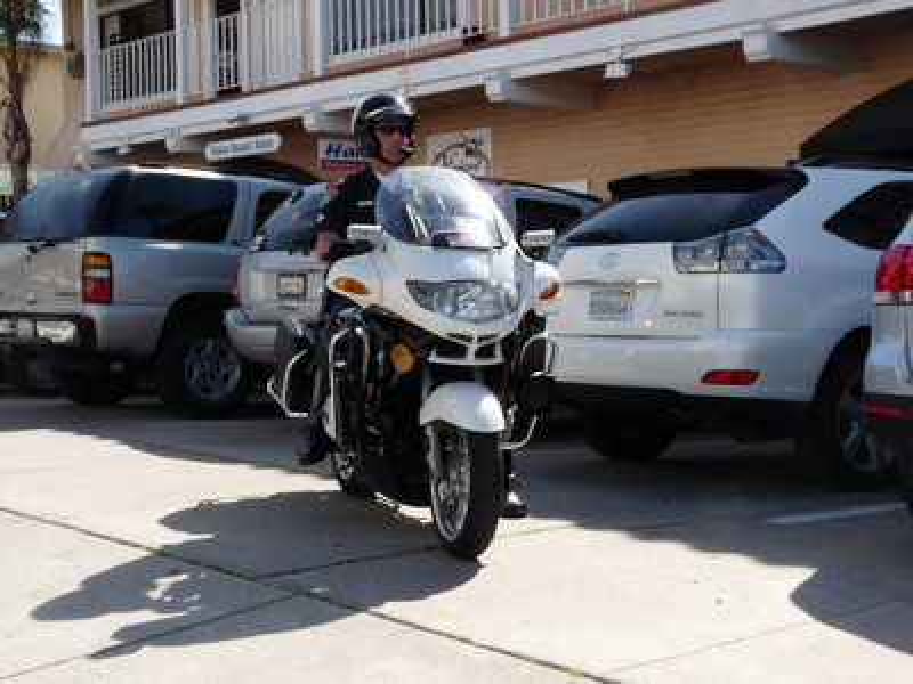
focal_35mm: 55
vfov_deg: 26.6
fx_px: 1451
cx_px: 456
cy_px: 342
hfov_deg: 34.9
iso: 100
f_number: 5.6
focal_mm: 9.9
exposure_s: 1/250
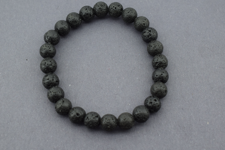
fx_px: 375
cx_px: 112
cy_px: 75
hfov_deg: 33.4
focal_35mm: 60
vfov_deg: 22.6
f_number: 8
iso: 360
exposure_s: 1/250
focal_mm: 40
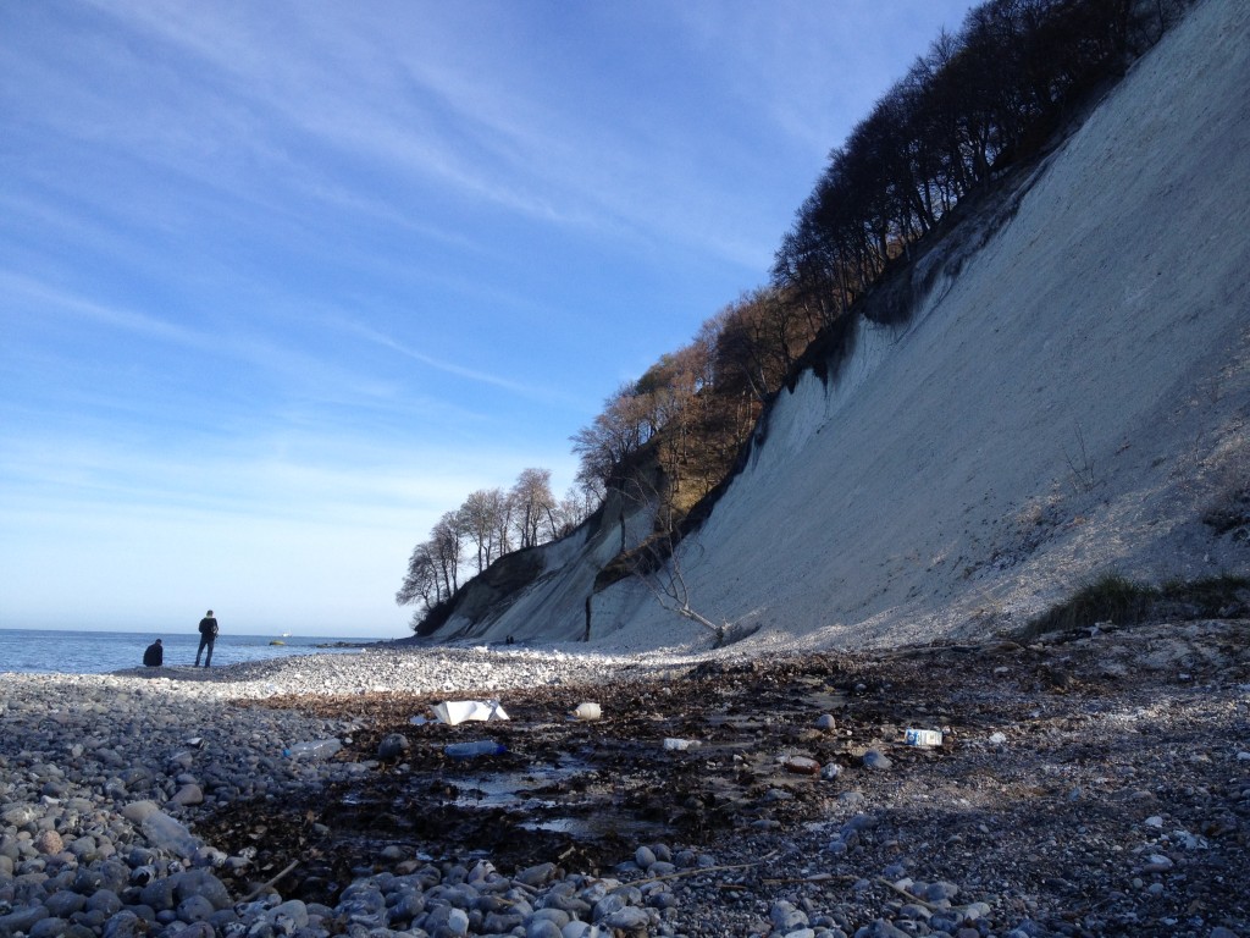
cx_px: 625
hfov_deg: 52.6
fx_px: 1264
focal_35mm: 35
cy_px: 469
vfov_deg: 40.7
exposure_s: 1/1151
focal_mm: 4.28
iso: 50
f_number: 2.4
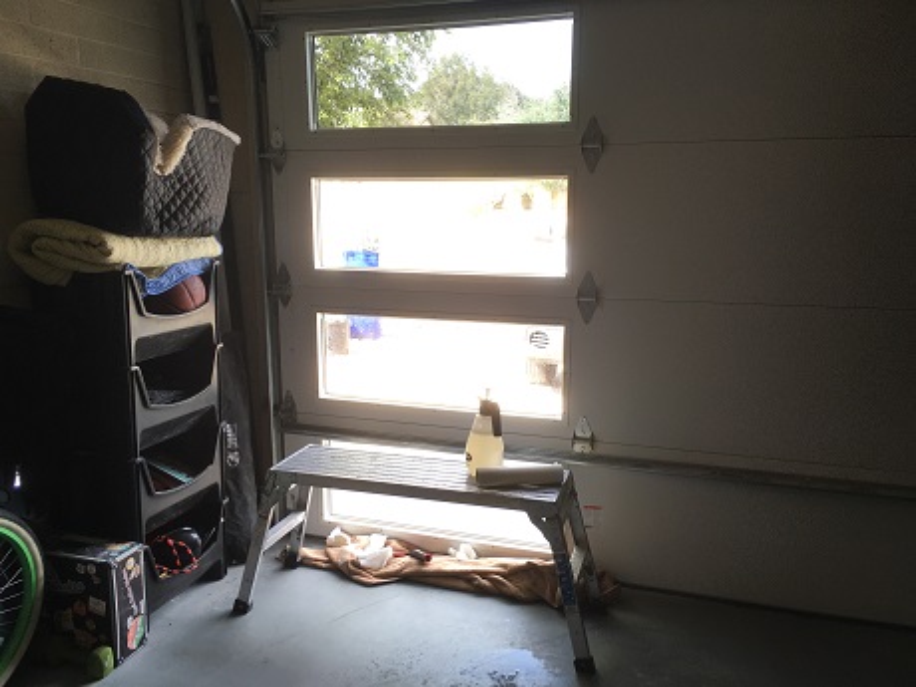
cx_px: 458
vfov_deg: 48.2
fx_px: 767
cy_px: 344
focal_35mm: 29
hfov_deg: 61.7
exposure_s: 1/60
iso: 32
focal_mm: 4.15
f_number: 2.2
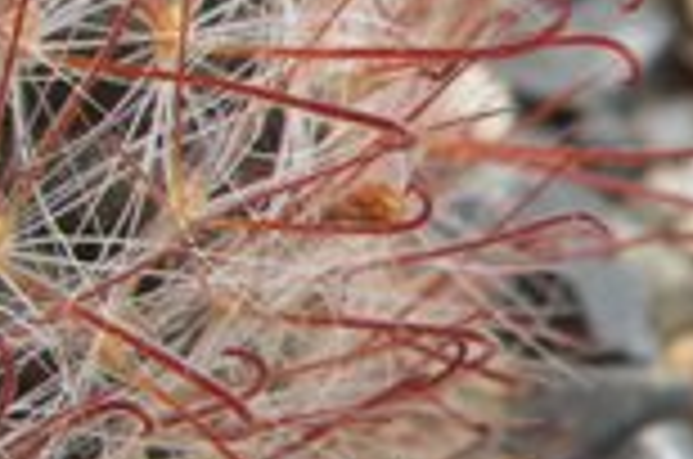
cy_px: -86
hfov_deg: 10.8
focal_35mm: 182
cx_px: -436
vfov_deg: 7.5
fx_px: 3496
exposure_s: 1/166
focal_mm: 7.4
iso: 64
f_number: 4.5
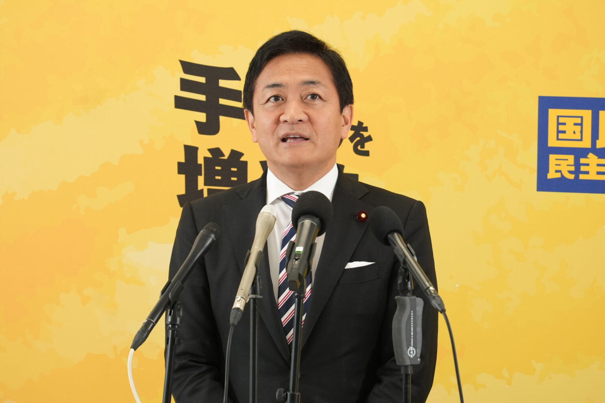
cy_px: 202
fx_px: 5041
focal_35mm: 300
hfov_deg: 6.9
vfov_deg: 4.6
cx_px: 302
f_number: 5.6
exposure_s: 1/125
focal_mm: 200
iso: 1600
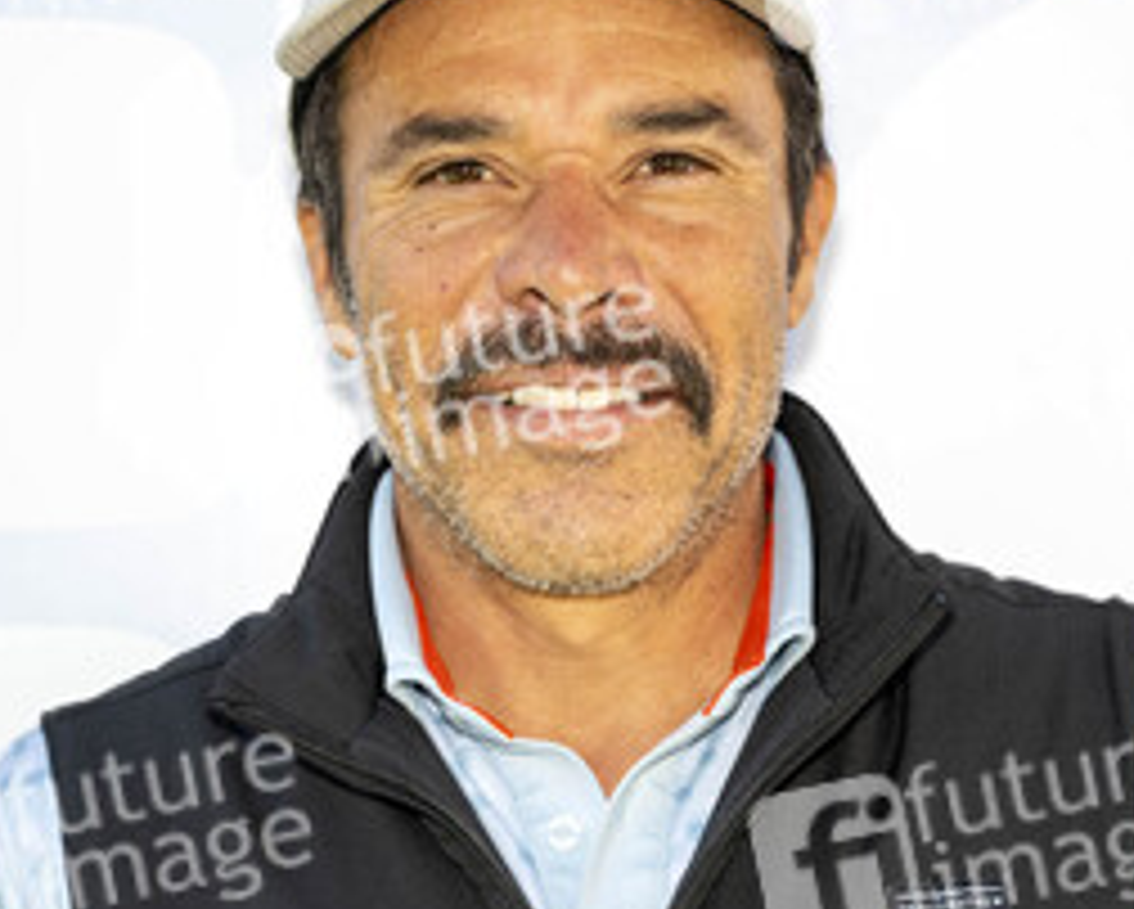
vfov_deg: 12.1
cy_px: 616
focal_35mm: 128
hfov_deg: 15.0
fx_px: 4299
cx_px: 572
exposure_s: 1/200
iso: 200
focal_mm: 86
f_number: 5.6
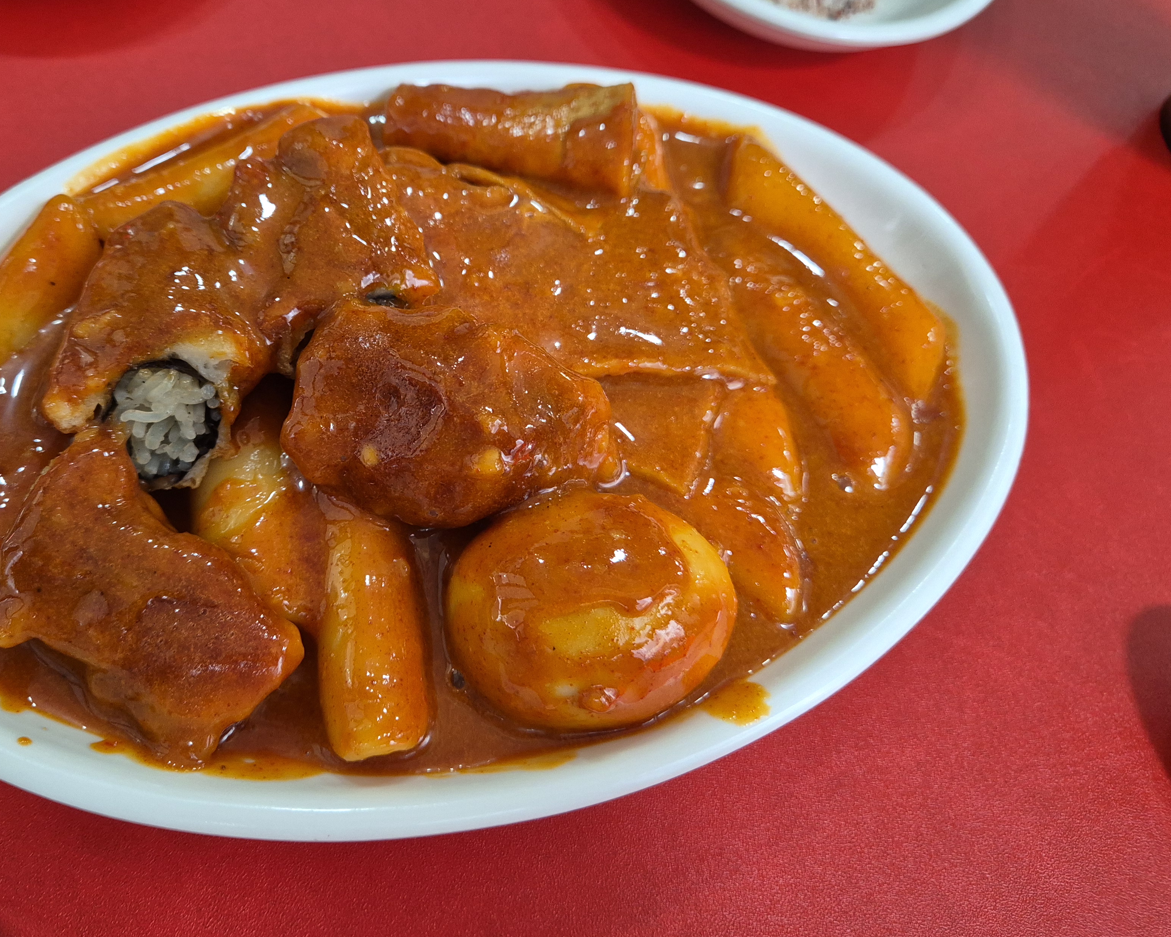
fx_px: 1005
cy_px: 402
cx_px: 436
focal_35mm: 29
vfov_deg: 49.8
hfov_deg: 59.6
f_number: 1.8
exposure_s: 1/120
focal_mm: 5.4
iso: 400
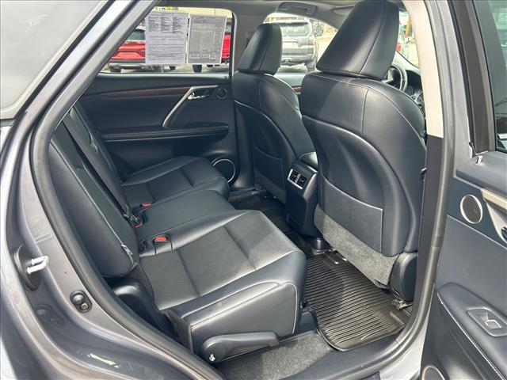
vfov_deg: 53.1
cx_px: 254
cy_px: 190
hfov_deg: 67.3
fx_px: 381
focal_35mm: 26
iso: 64
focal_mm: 5.7
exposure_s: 1/171
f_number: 1.5
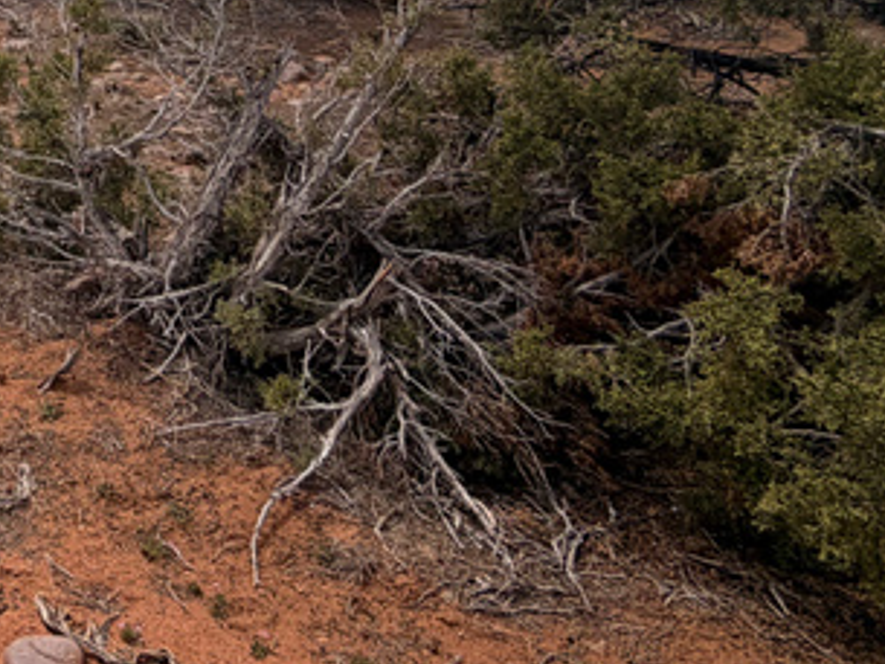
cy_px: -136
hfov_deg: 30.1
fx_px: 1202
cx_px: -325
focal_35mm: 47
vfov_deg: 27.2
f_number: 2.2
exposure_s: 1/1656
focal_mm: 2.22
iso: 20
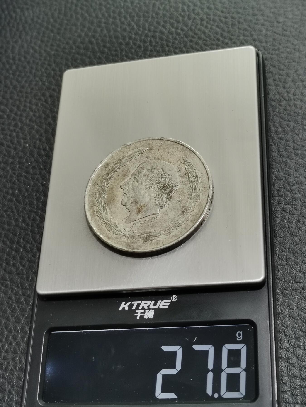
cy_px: 204
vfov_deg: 34.3
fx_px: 660
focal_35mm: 56
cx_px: 153
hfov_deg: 26.1
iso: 80
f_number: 1.8
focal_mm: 5.58
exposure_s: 1/100
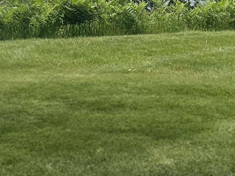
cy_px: -72
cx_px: -99
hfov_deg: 14.0
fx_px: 910
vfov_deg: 10.7
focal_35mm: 134
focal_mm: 5.7
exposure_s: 1/5319
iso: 50
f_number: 1.5
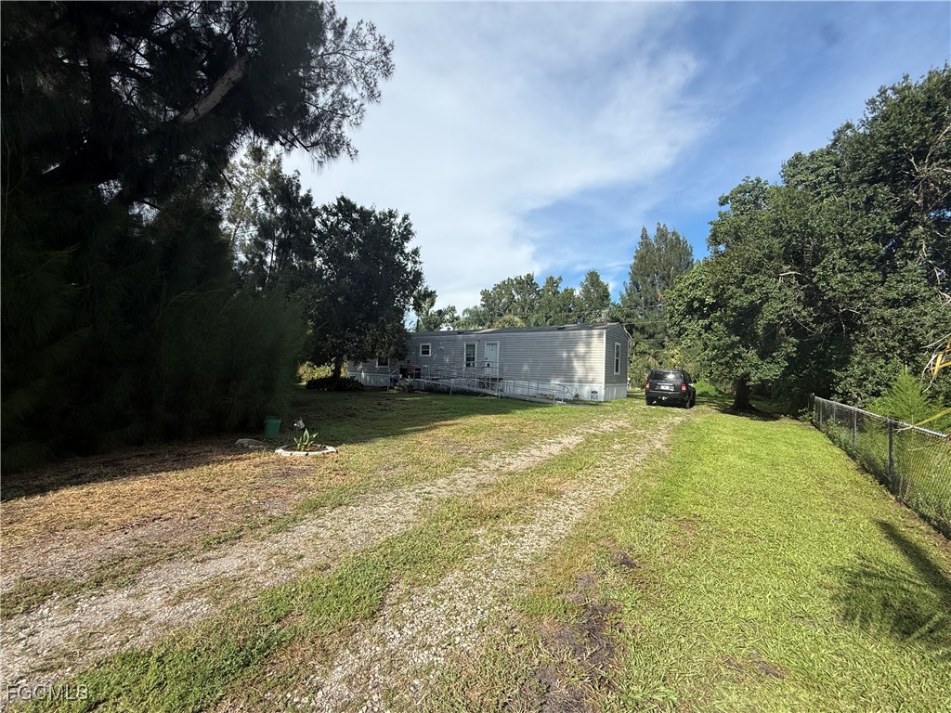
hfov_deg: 102.1
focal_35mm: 14
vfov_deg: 85.7
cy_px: 356
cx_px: 476
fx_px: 385
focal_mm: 2.22
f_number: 2.2
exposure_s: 1/1312
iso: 50
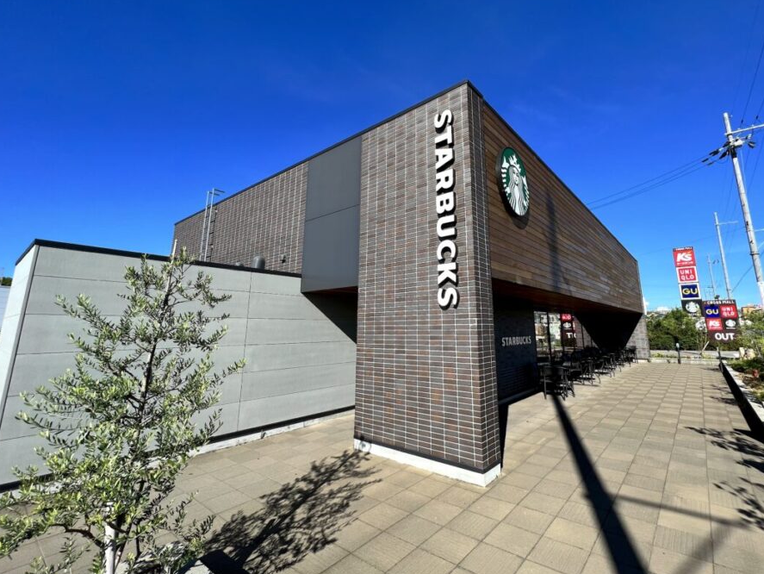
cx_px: 416
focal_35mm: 15
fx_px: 331
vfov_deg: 81.4
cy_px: 253
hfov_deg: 97.9
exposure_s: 1/1096
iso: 32
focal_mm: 1.57
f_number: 1.8
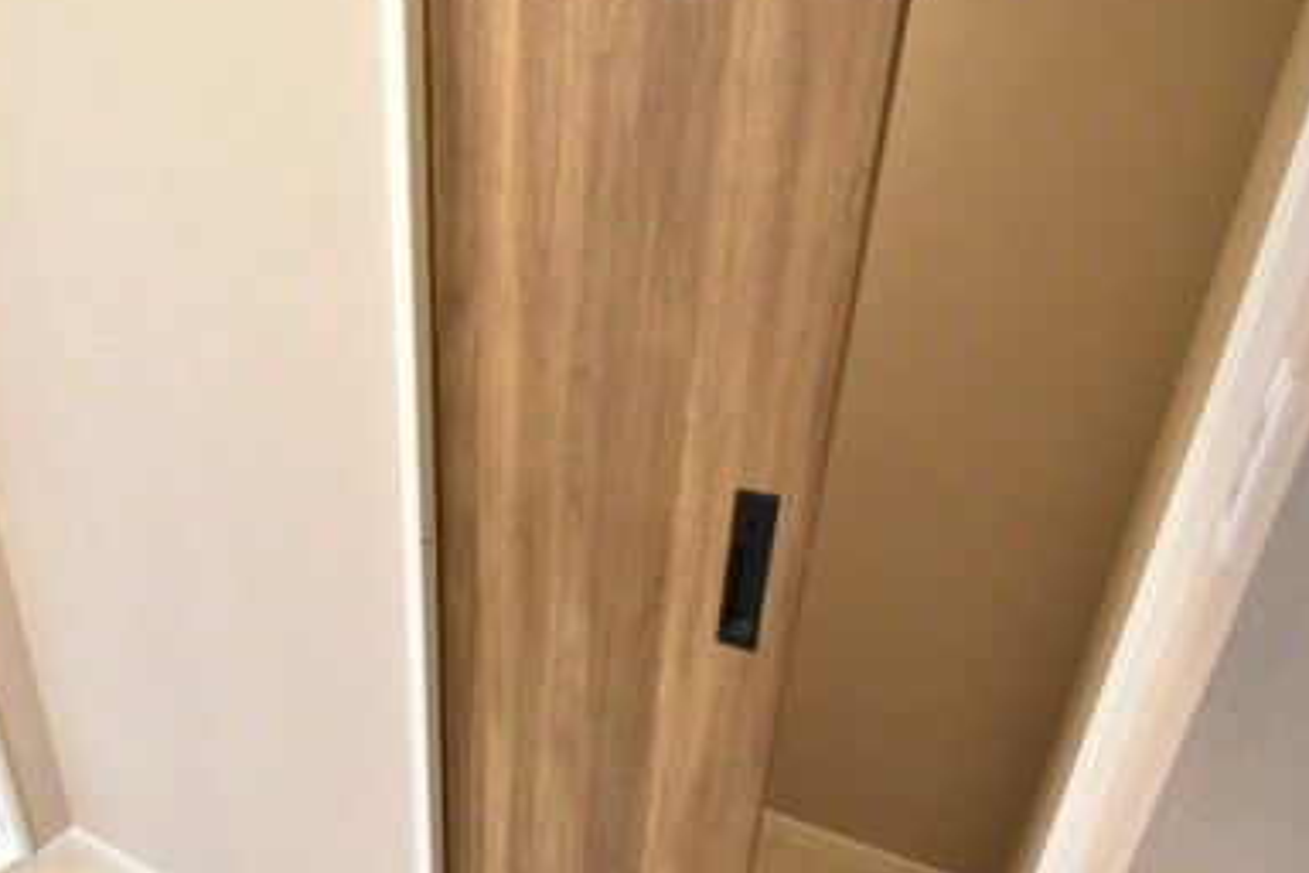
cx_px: 392
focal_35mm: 25
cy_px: 622
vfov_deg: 49.8
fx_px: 909
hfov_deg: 68.6
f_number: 5
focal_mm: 10
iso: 6400
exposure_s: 1/100
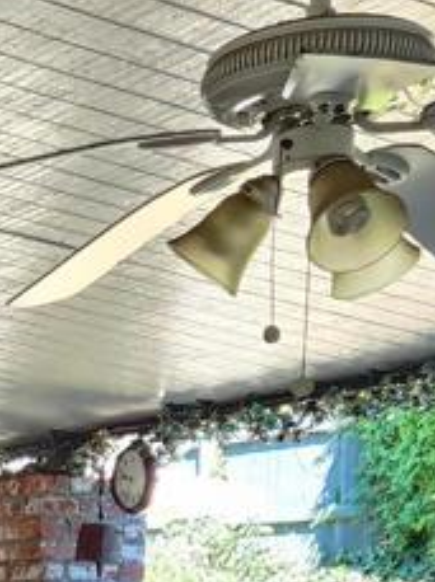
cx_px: -333
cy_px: 831
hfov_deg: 13.0
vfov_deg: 17.5
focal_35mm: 103
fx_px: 1731
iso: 160
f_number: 1.8
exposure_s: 1/120
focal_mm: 5.4
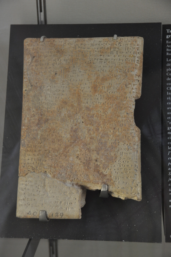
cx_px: 86
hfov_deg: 17.4
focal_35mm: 78
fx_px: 558
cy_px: 128
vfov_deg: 26.0
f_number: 4.8
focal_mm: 52
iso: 800
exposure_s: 1/100
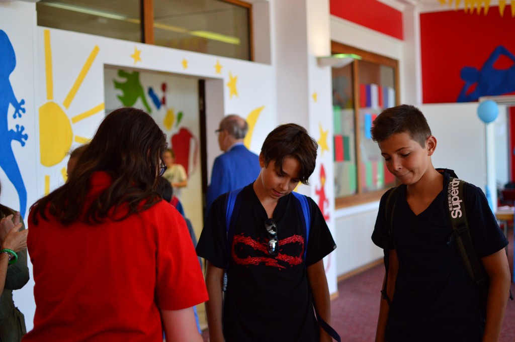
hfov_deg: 37.9
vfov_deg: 25.7
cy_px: 171
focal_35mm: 52
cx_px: 258
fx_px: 750
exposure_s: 1/640
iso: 800
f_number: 1.8
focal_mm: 35
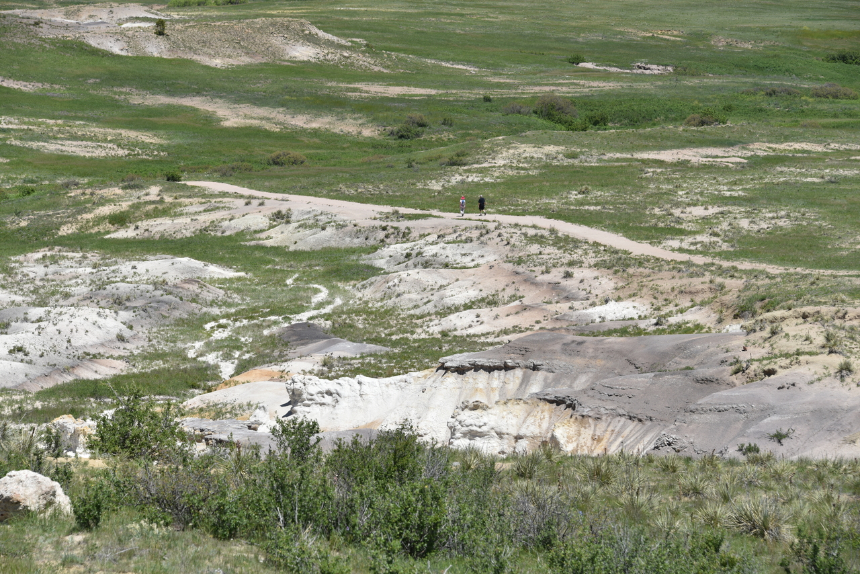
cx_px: 430
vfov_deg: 11.0
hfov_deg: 16.4
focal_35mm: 125
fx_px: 2987
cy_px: 287
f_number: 9
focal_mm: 125
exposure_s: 1/320
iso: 100
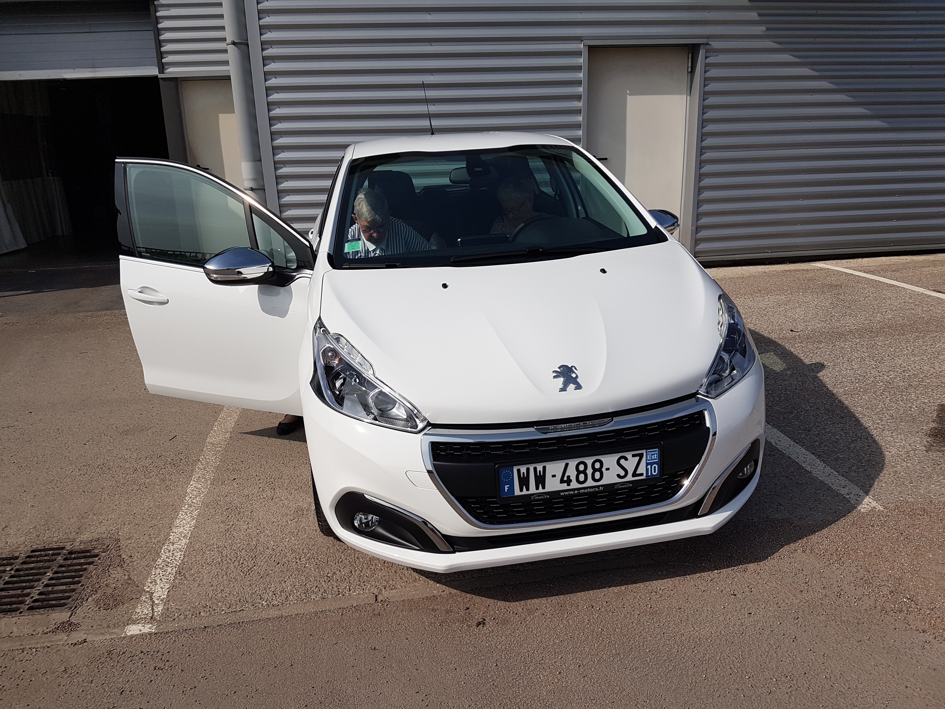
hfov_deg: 67.3
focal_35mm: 26
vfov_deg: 53.1
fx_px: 710
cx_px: 472
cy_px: 354
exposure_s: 1/4560
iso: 40
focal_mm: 4.2
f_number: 1.7
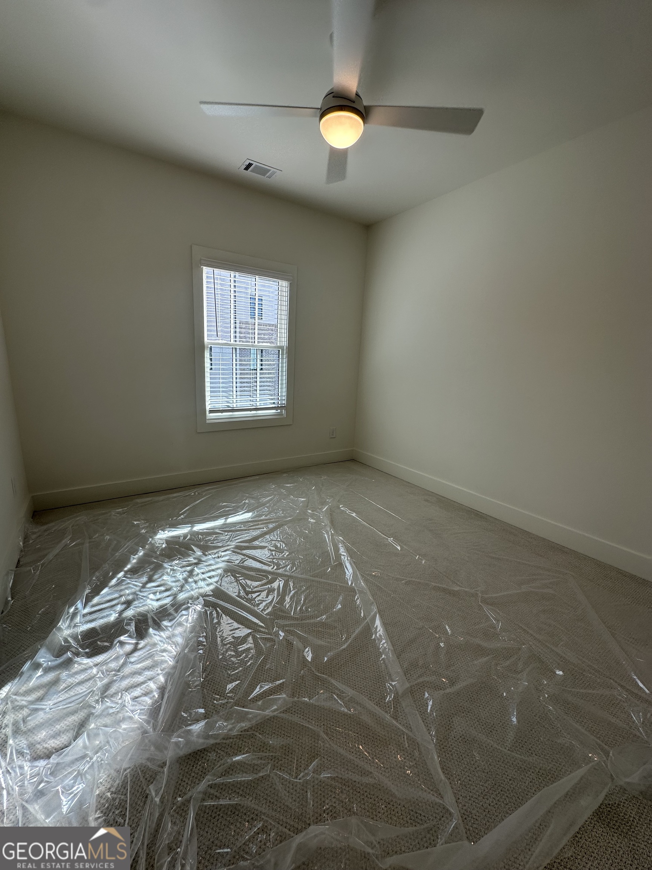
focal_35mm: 14
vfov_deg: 102.1
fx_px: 352
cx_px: 326
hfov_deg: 85.7
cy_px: 435
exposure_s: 1/238
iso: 40
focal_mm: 2.22
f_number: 2.2
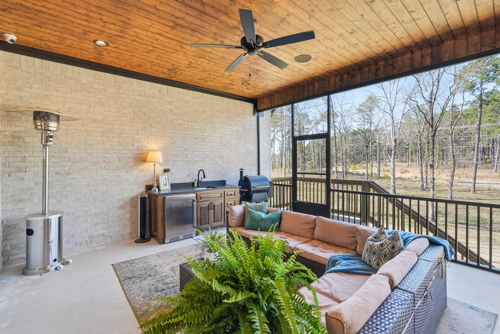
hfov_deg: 96.7
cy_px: 167
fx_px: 222
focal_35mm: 16
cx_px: 250
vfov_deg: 73.8
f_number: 7.1
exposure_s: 1/125
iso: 320
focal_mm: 16
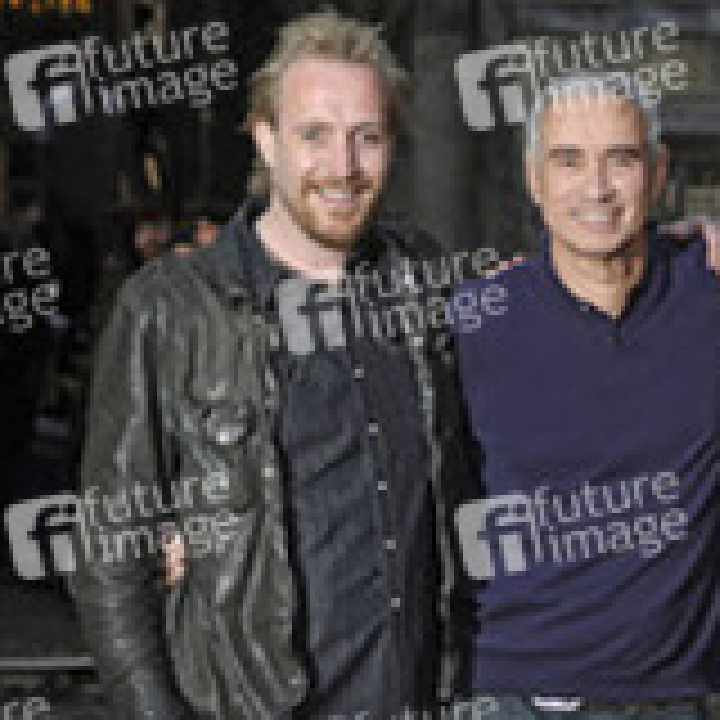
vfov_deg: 7.0
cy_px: 414
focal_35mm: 251
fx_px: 5907
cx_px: 902
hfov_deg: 6.9
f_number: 5.6
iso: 800
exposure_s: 1/160
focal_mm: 105
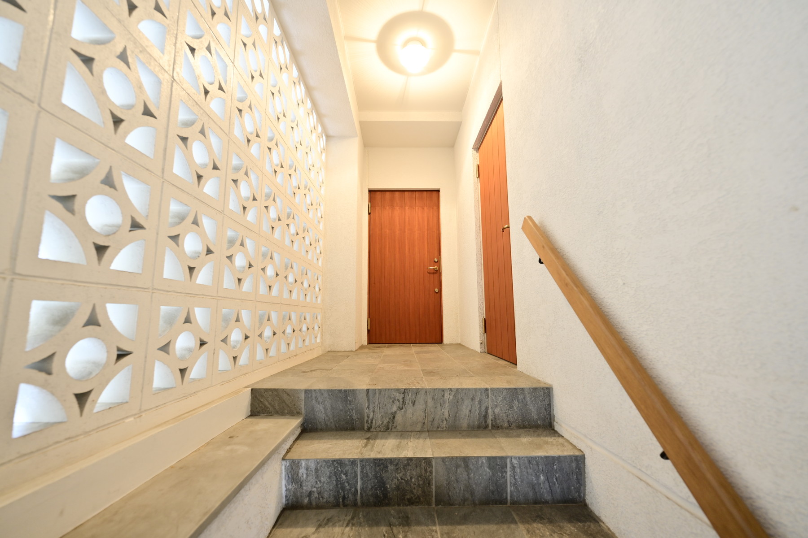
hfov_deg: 104.3
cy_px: 269
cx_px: 404
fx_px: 314
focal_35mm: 14
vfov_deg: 81.2
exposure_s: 1/8
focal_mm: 14
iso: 320
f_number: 3.2
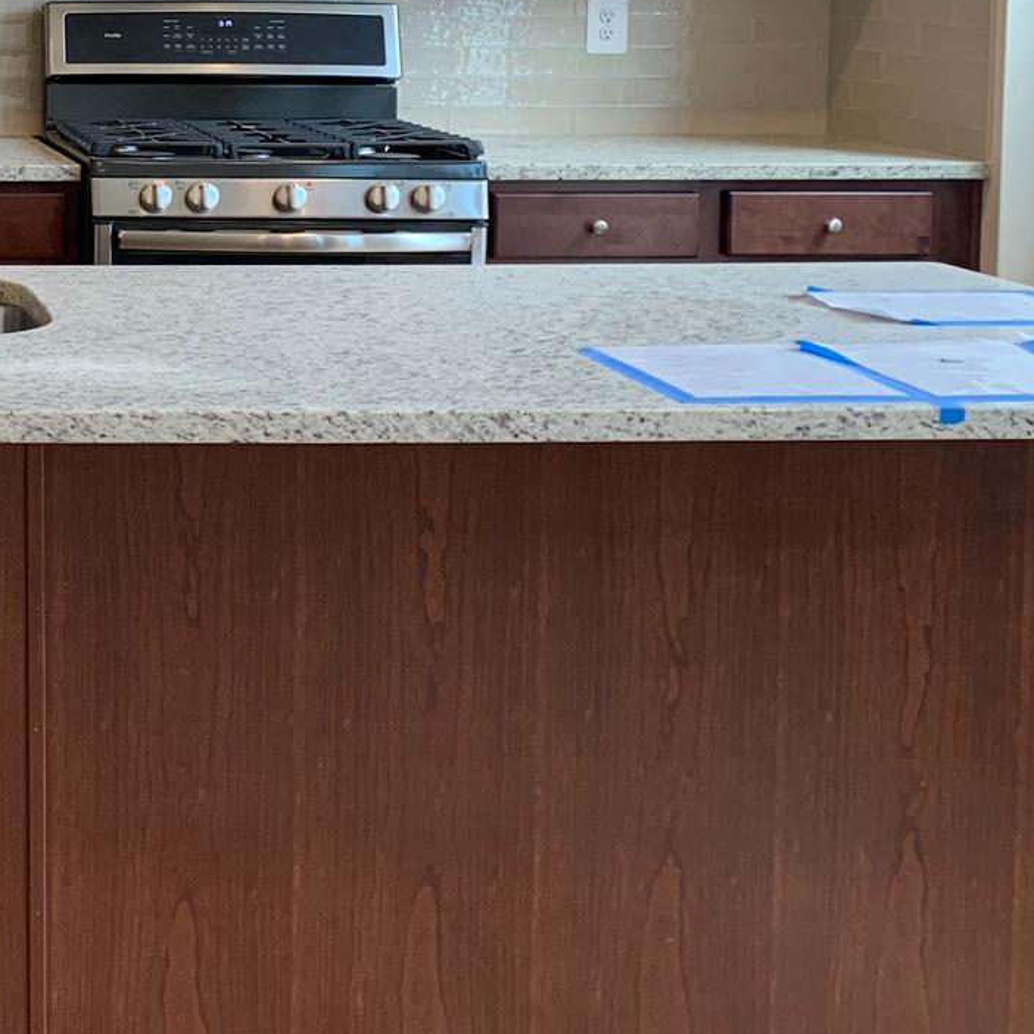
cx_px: -249
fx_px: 2264
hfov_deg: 23.3
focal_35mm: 67
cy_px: 97
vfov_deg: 24.9
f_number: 1.8
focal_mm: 4.25
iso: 80
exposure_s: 1/60
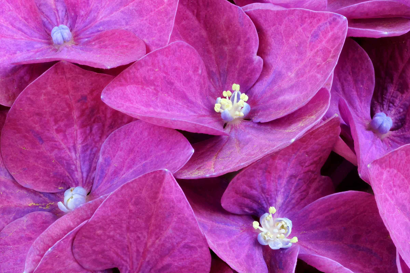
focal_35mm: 105
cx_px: 205
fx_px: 1196
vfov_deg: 13.0
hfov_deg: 19.5
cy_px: 136
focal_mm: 105
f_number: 4.5
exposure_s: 1/125
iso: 500
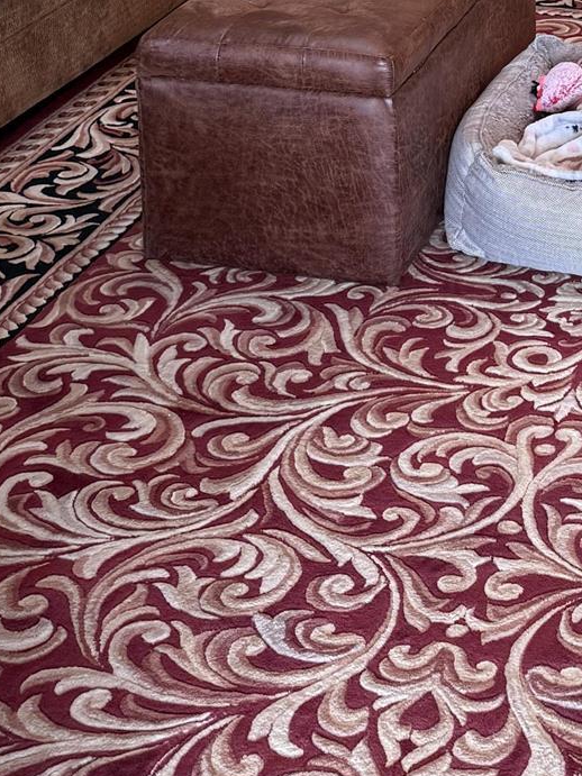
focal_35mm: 80
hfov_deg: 17.9
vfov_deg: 22.1
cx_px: 618
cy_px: -217
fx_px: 1794
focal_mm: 6.76
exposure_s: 1/60
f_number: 1.78
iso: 200
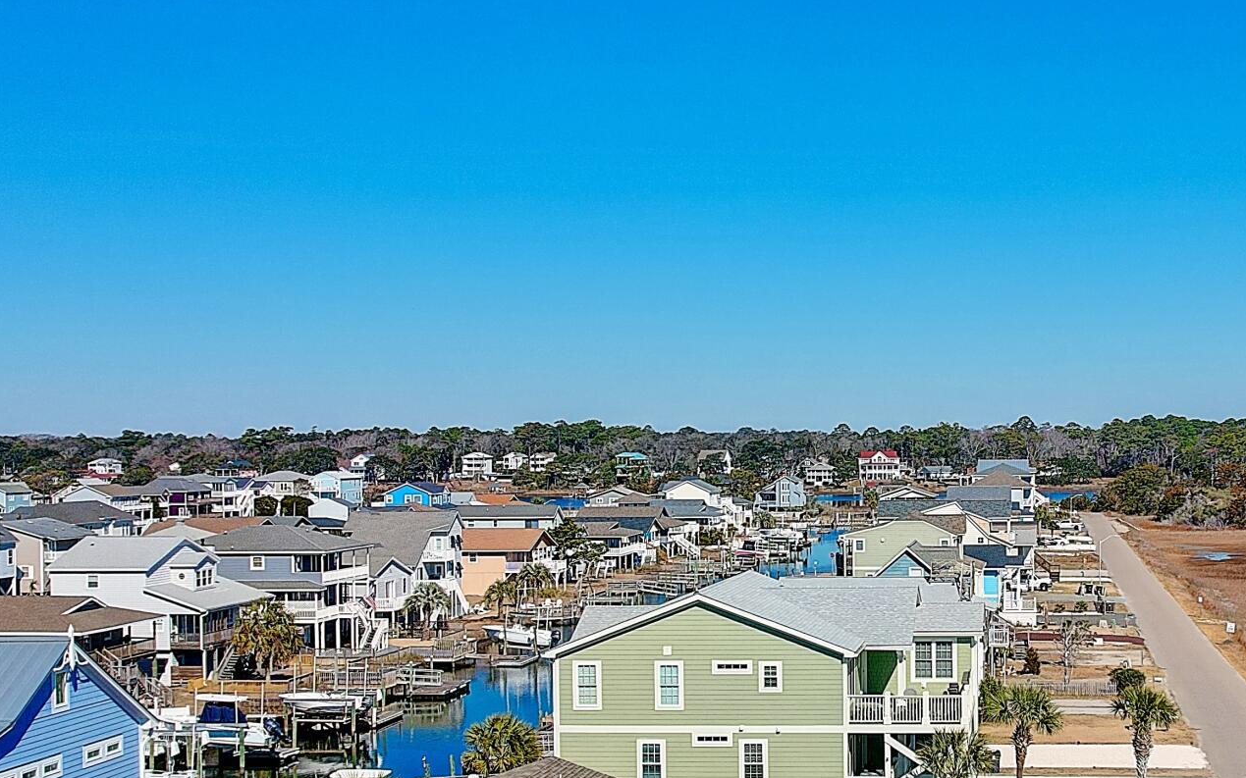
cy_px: 476
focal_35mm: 53
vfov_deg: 24.4
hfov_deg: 37.1
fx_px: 1800
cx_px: 966
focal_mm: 8.4
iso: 130
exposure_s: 1/1000
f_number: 2.8
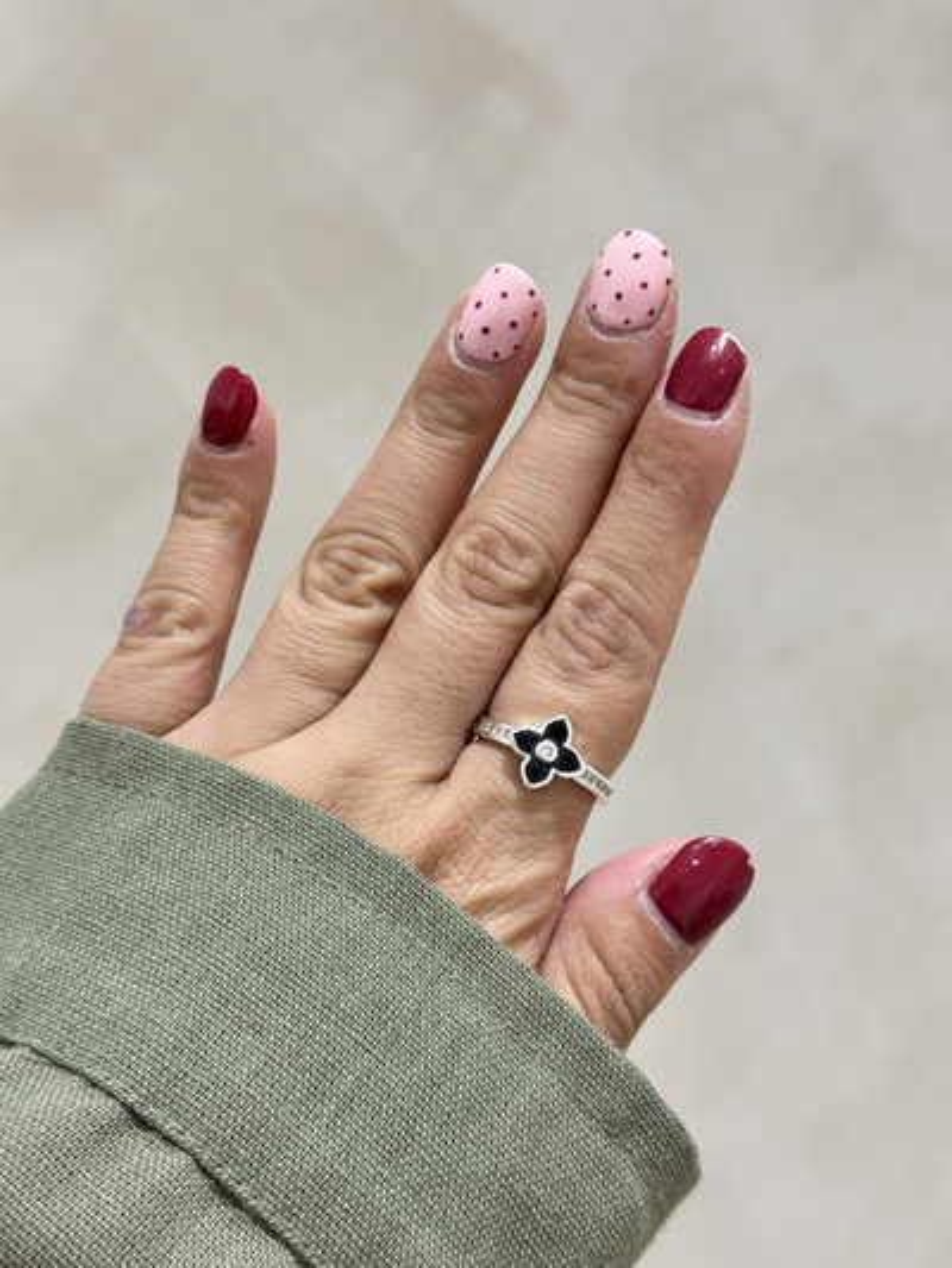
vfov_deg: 39.6
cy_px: 634
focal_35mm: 48
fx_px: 1759
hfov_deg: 30.3
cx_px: 476
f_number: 1.78
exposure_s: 1/50
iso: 125
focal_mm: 6.76
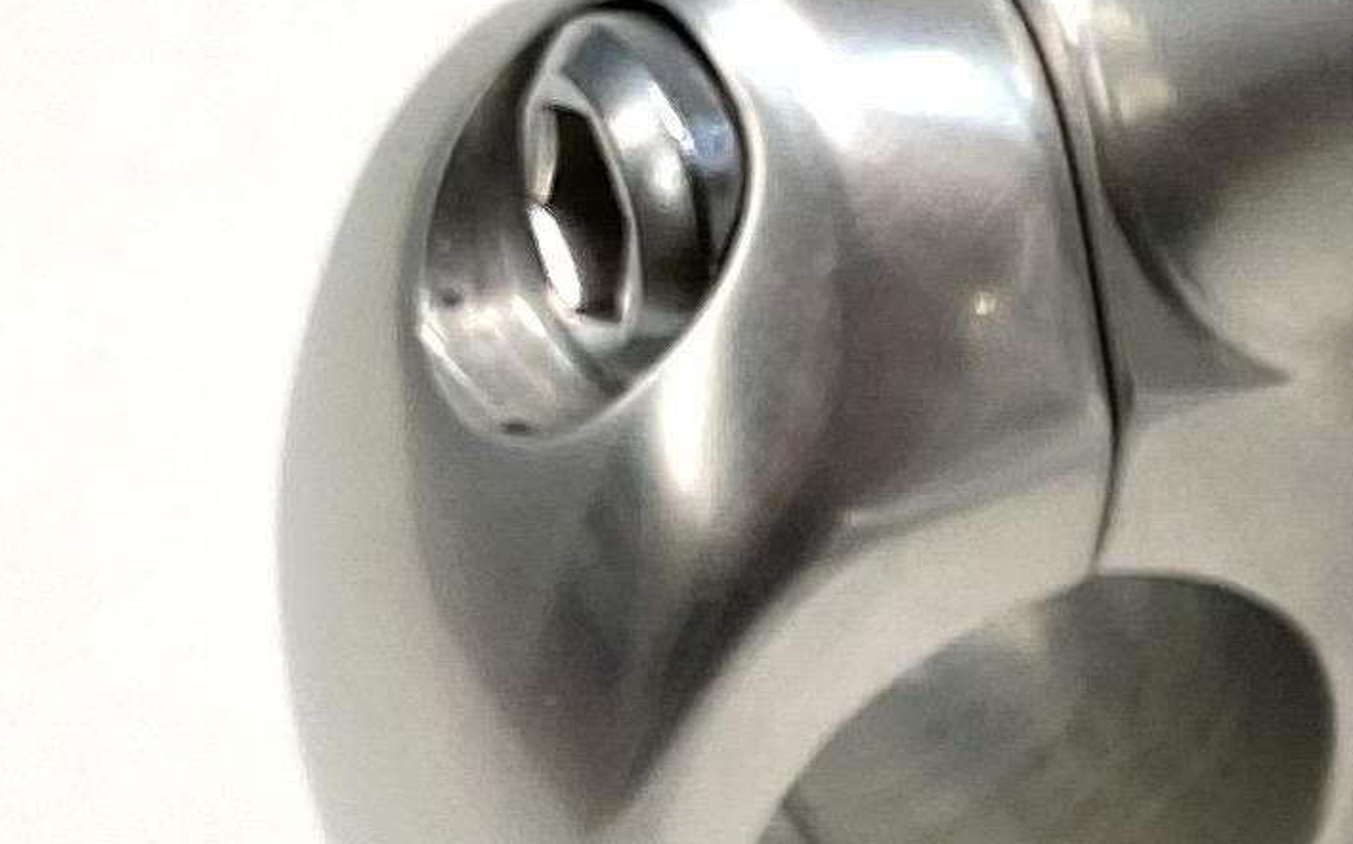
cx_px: 2941
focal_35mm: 157
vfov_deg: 8.2
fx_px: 5787
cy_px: 1180
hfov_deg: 11.6
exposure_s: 1/100
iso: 40
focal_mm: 4.25
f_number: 1.8
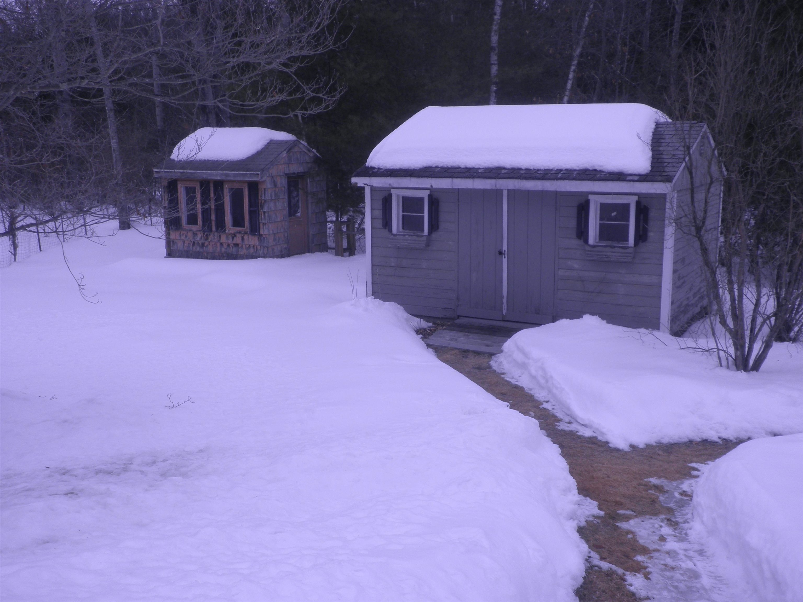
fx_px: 858
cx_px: 402
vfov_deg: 38.7
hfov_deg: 50.1
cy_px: 301
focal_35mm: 37
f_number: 9.2
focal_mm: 6.5
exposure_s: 1/125
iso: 64
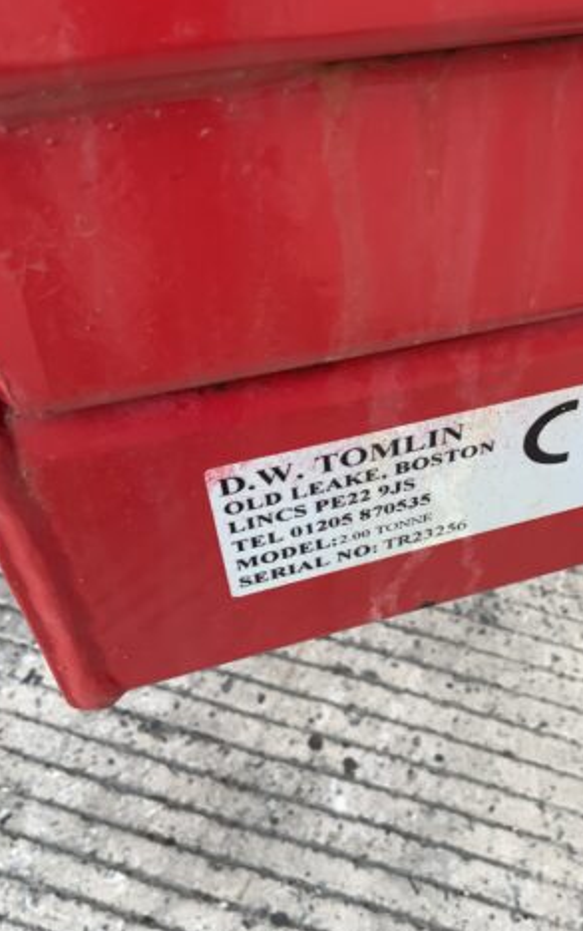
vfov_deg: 47.2
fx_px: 1066
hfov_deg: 29.4
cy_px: 467
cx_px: 519
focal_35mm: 42
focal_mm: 3
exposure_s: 1/153
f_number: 1.8
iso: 16
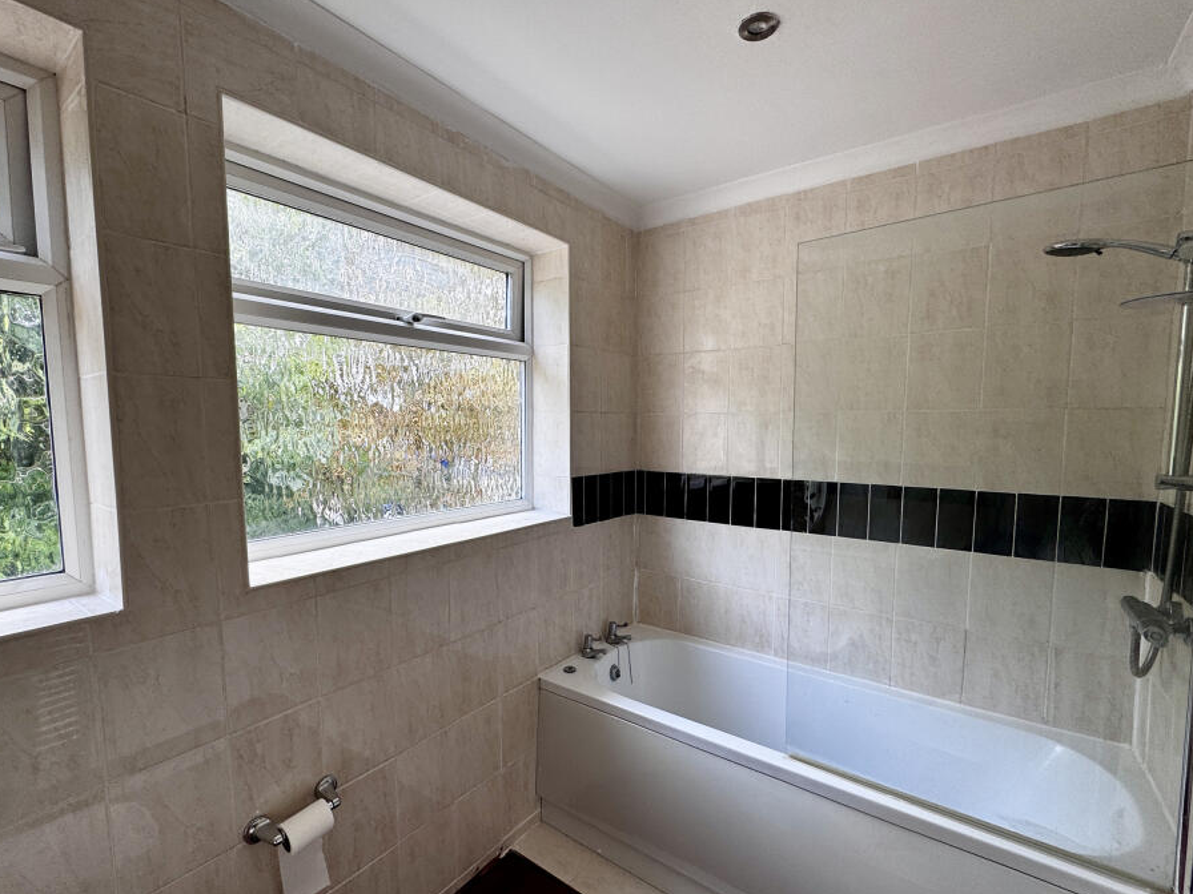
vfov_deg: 78.0
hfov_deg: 94.4
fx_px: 551
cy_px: 472
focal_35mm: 16
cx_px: 567
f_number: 2.2
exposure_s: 1/99
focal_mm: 2.22
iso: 50
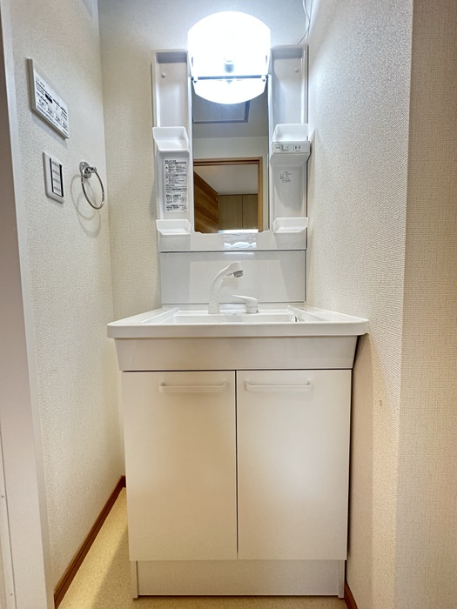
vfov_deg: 102.1
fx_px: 246
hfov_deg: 85.7
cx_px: 228
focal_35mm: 14
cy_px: 304
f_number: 2.2
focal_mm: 2.22
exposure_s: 1/60
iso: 320
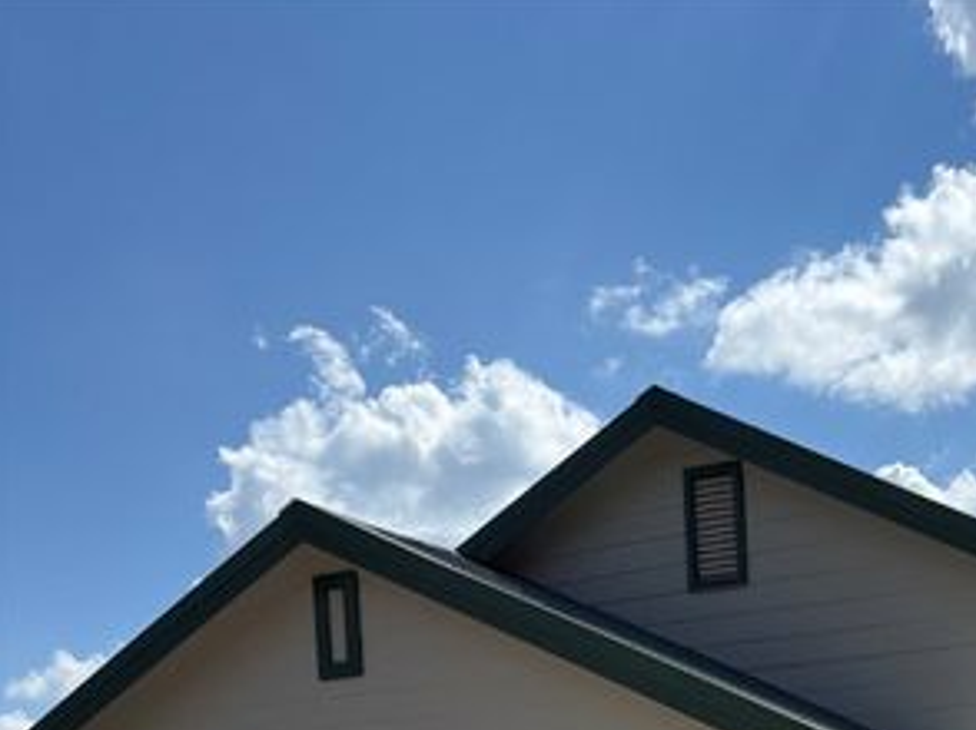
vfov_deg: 21.0
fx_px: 1662
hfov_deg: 31.6
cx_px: 823
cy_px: 1093
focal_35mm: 59
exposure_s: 1/6711
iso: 50
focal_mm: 5.96
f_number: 1.6
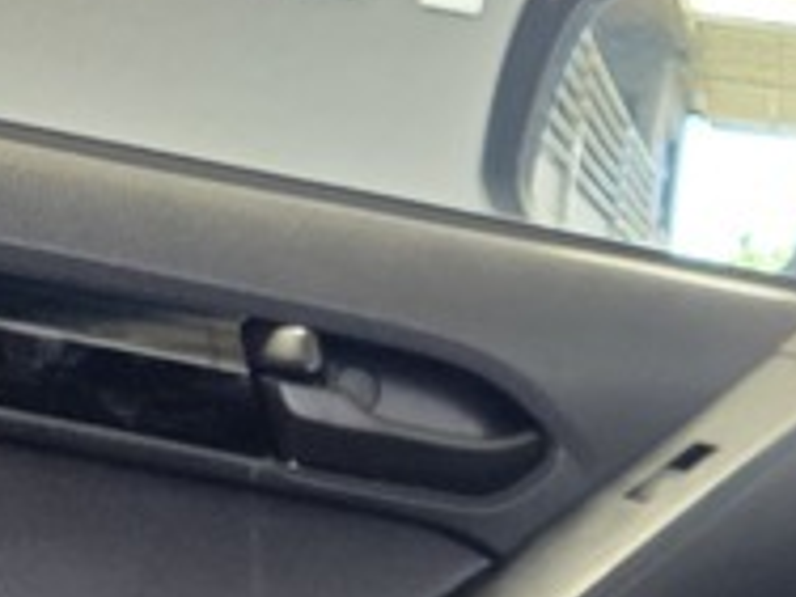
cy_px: 953
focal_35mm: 125
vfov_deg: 11.3
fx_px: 2874
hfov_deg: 12.9
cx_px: 1770
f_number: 1.7
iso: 640
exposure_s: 1/100
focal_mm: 6.25
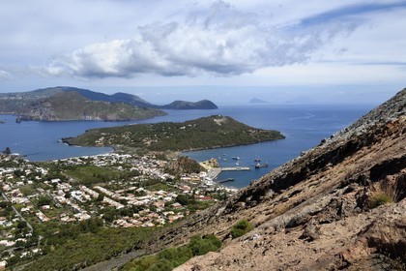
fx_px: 327
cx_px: 203
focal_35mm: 29
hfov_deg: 63.7
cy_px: 136
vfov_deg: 45.0
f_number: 14
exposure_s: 1/320
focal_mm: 29
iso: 200
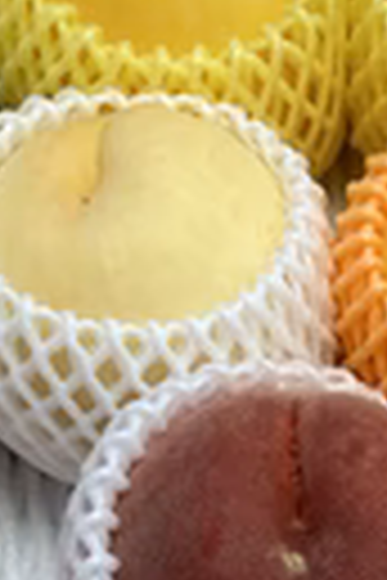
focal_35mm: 84
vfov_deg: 21.9
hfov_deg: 15.2
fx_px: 1354
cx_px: 554
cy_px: 742
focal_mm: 5.7
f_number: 1.5
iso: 100
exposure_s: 1/120
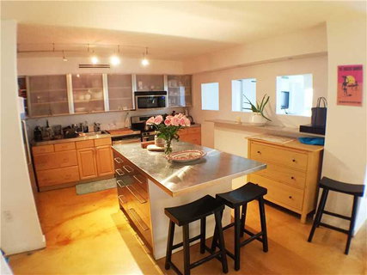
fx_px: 307
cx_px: 184
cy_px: 138
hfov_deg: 61.7
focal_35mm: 29
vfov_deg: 48.2
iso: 250
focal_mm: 4.15
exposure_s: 1/24
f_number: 2.2
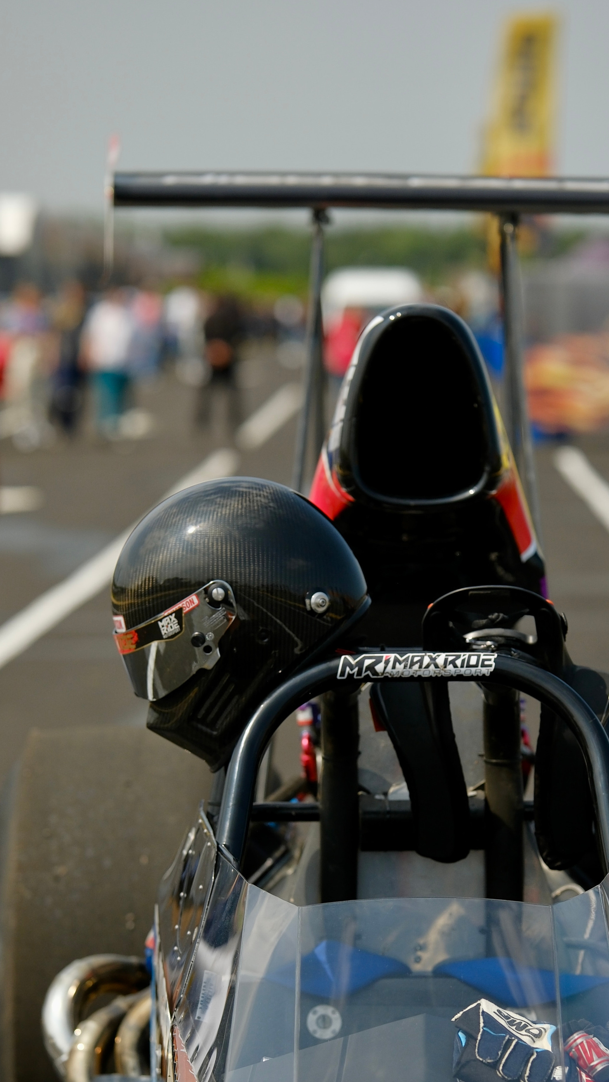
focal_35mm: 163
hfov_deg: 7.4
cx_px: 426
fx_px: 4679
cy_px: 713
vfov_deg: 13.2
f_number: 2.2
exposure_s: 1/7500
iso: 200
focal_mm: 75
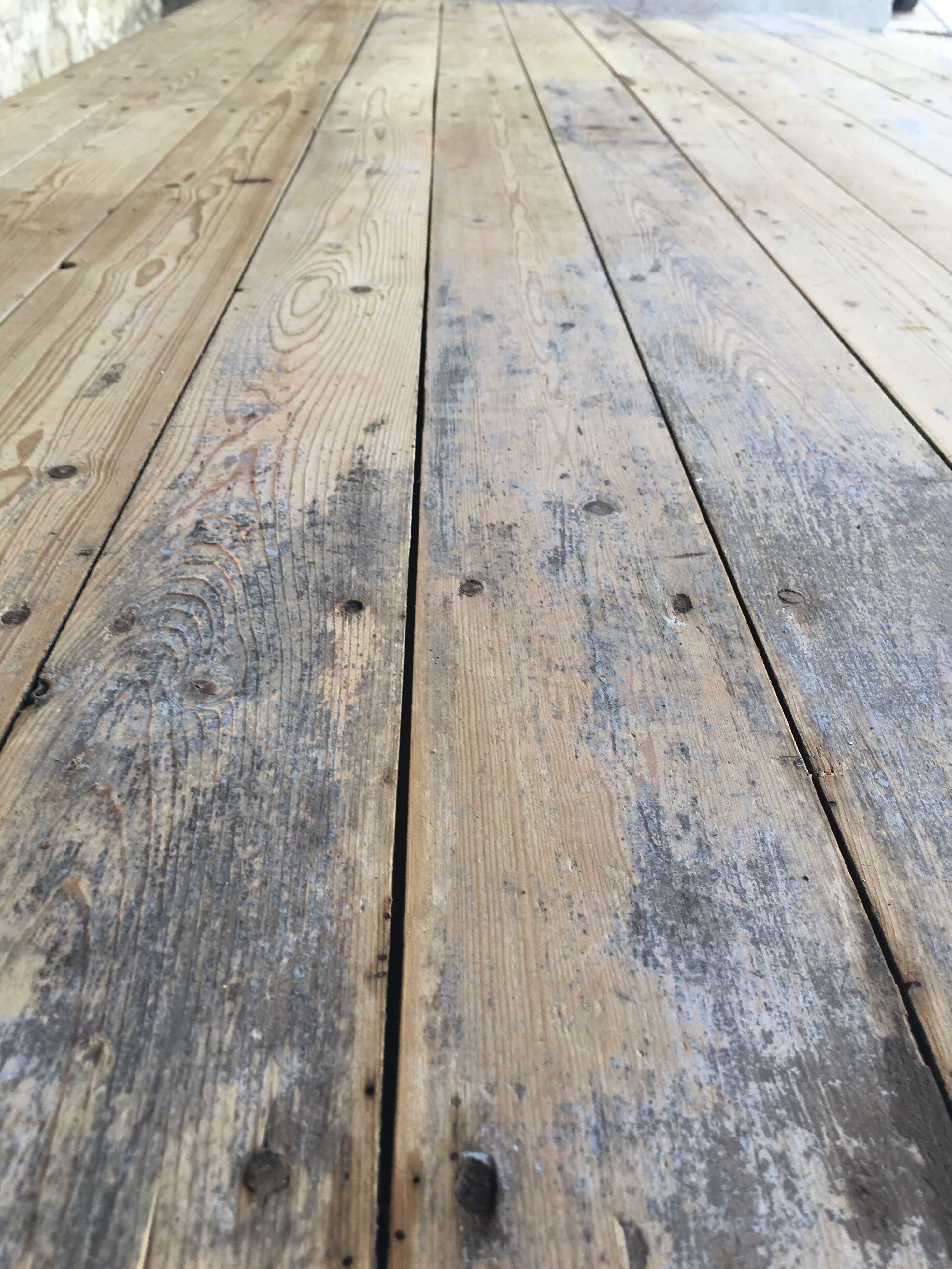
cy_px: 635
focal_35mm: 30
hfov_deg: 46.8
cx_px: 474
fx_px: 1100
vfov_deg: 60.0
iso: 25
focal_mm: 4.15
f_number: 2.2
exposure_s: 1/100
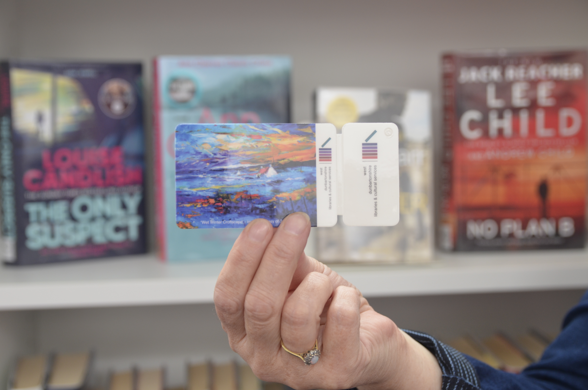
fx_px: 978
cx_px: 294
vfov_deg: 22.5
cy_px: 195
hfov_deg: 33.5
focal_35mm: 60
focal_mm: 40
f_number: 4
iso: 400
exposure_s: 1/60
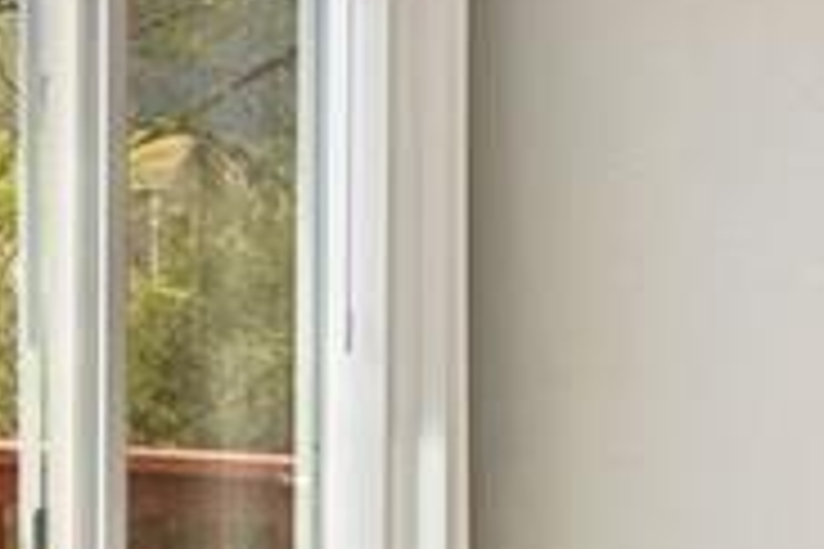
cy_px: 351
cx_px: -581
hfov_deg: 17.9
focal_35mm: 95
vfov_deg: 14.4
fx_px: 2174
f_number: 8
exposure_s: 1/80
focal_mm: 17
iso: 400
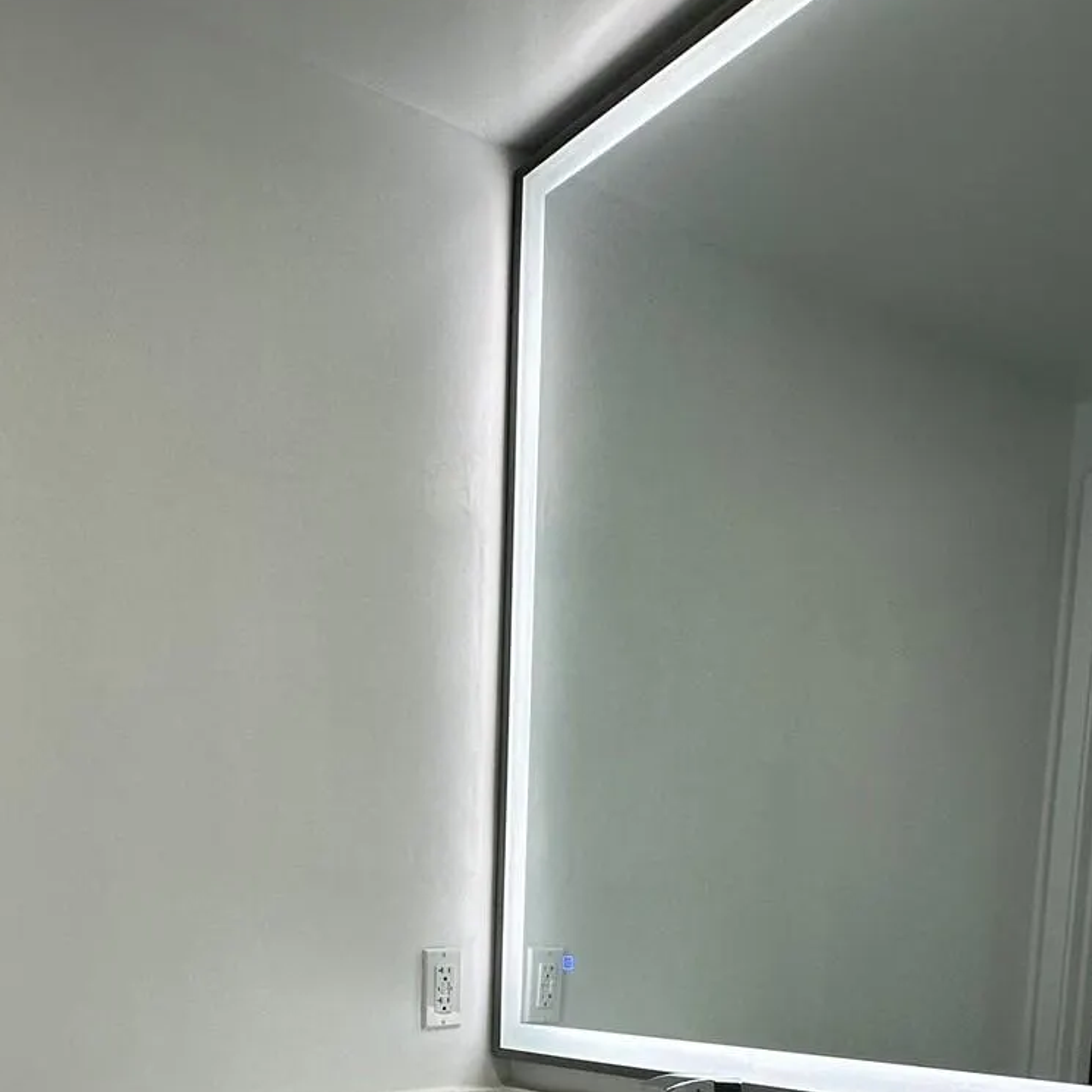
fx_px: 1213
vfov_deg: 42.7
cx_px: 281
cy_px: 1057
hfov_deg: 46.8
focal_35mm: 34
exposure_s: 1/120
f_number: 2.2
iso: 100
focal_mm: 2.22
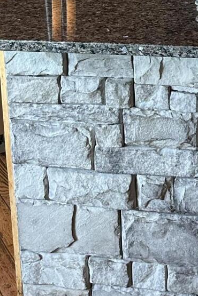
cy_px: -114
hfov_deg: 14.8
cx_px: 229
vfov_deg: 20.2
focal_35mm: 90
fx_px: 742
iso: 250
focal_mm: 6.86
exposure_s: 1/60
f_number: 1.78
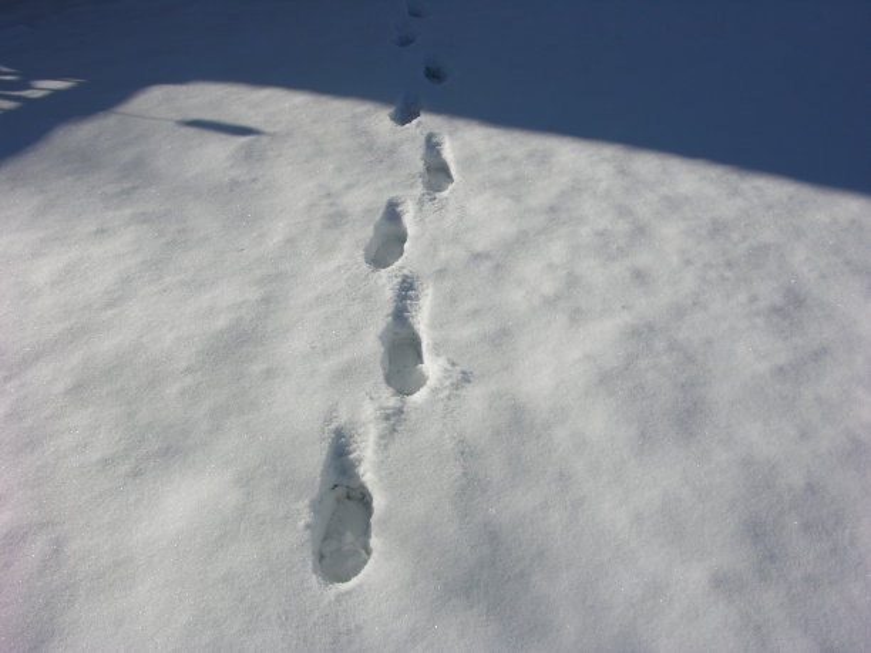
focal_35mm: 35
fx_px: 881
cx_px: 436
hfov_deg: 52.6
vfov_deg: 40.7
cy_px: 326
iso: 50
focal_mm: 8.9
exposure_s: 1/390
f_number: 8
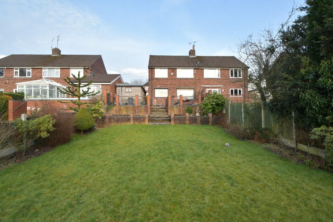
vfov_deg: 72.1
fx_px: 153
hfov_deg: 95.0
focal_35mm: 16
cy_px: 111
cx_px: 166
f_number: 6.3
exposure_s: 1/320
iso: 400
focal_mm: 11
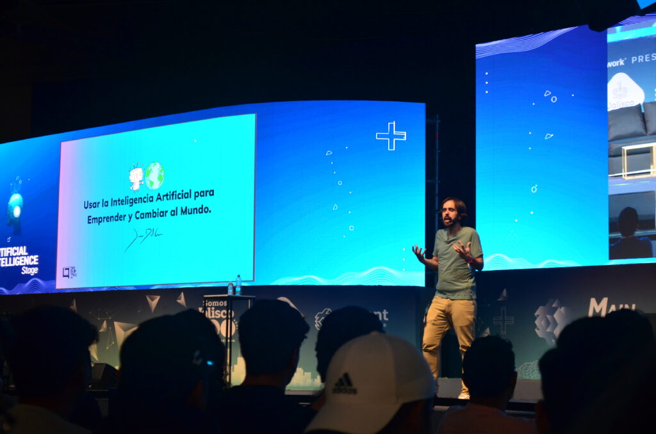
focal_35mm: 82
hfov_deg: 24.7
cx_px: 328
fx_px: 1500
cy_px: 217
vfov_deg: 16.5
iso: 800
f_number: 5.6
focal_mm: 55
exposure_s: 1/60
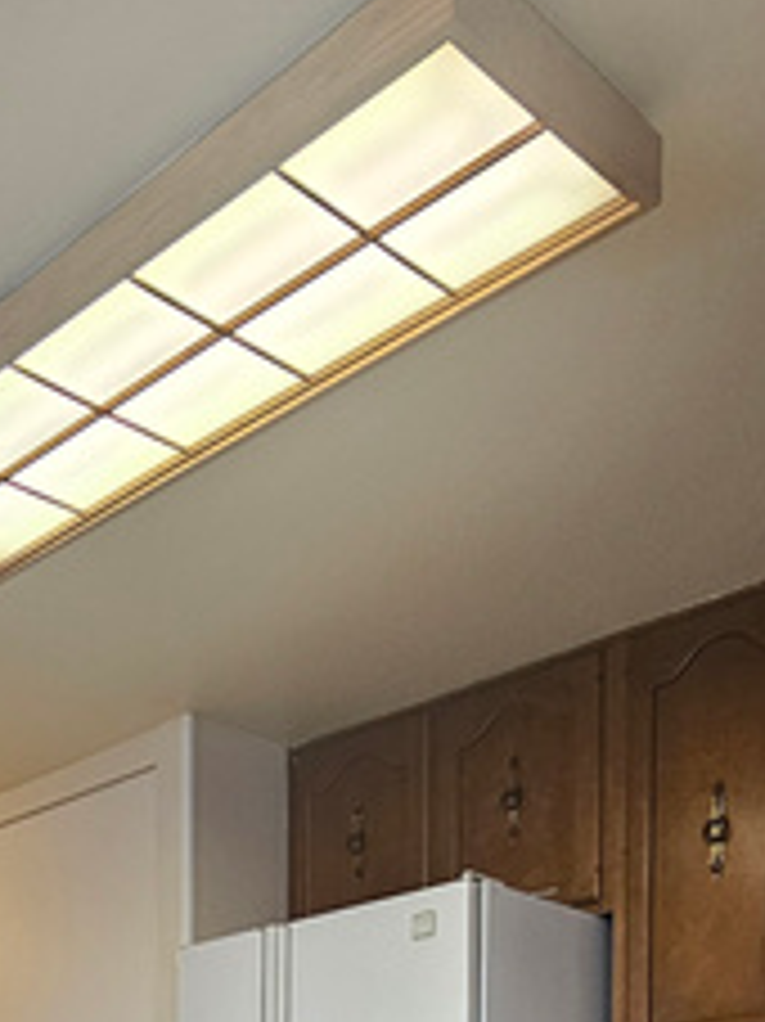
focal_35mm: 44
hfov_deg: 30.4
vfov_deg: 33.7
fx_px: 1298
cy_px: 1261
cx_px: -14
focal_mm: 2.2
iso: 160
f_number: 2.2
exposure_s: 1/60
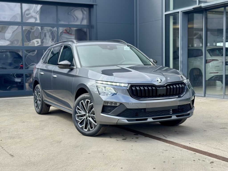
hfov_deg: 39.7
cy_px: 86
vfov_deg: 30.3
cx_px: 114
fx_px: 316
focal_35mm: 48
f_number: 1.78
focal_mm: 6.76
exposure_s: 1/1560
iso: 64
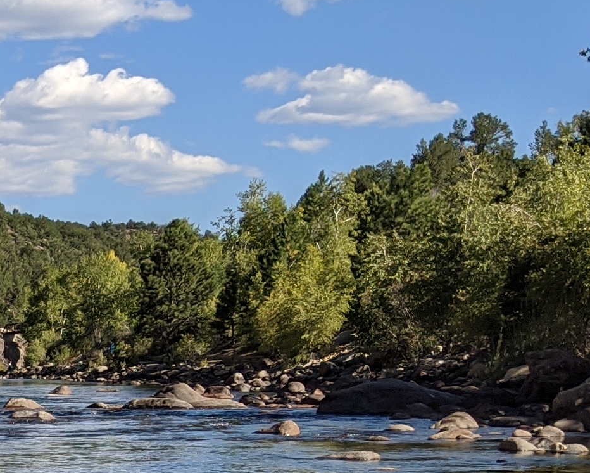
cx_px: -355
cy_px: 855
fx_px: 1991
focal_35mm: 114
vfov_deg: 12.4
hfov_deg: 15.3
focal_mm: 4.44
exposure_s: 1/3906
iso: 44
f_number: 1.8
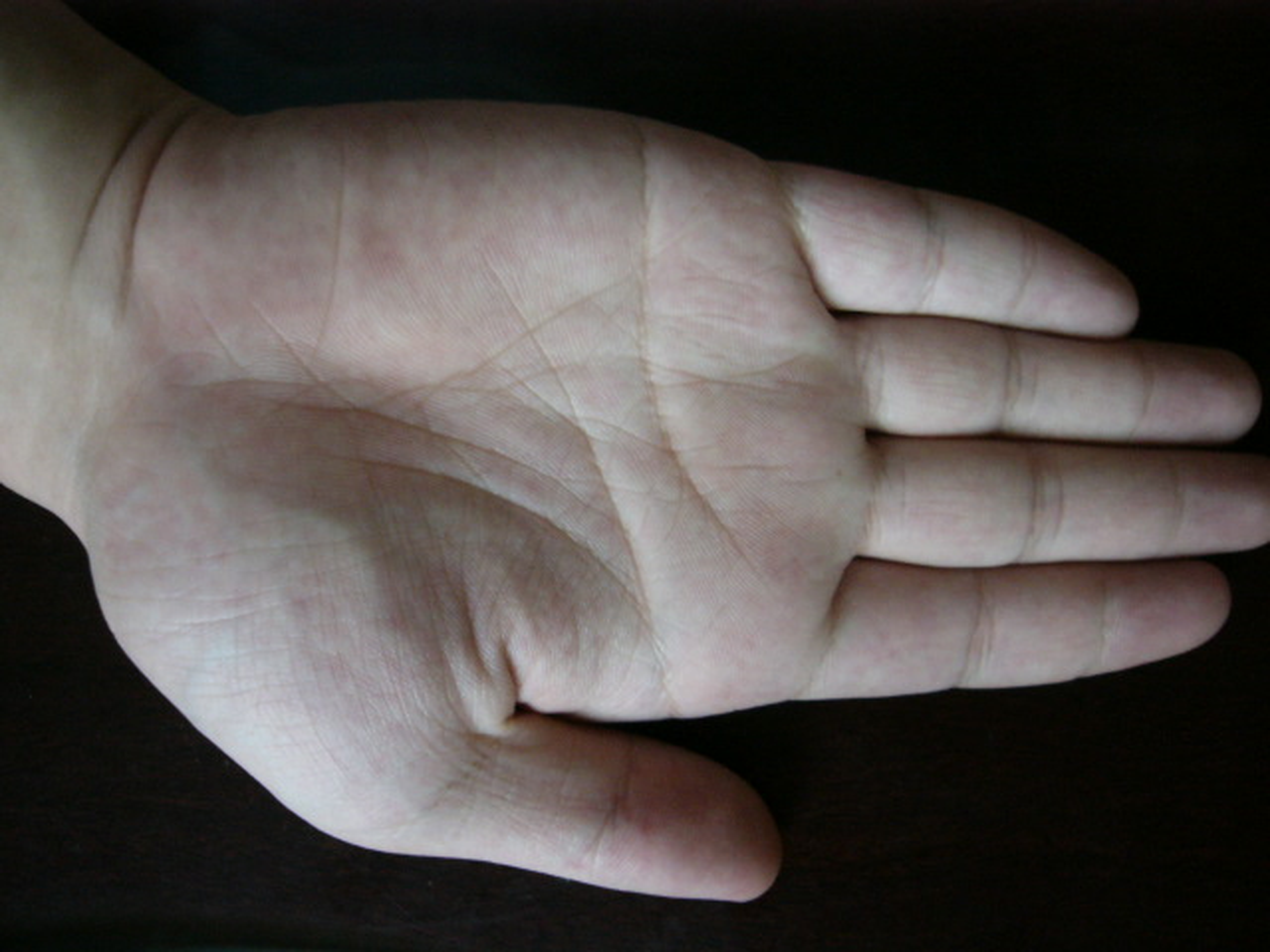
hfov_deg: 52.6
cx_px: 635
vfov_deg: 40.7
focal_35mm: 35
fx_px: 1284
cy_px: 476
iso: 200
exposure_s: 1/15
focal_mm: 5.8
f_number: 2.8
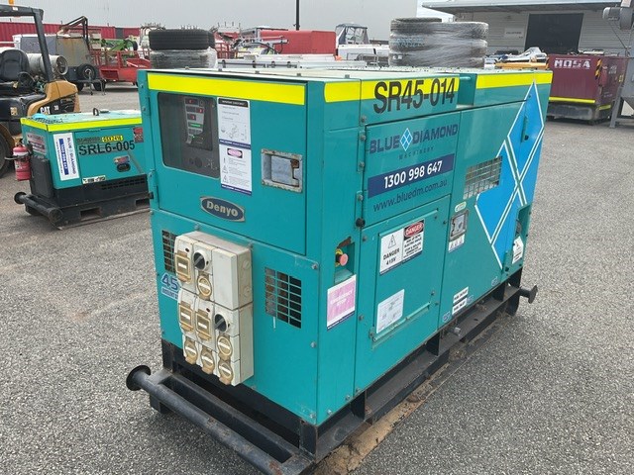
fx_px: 531
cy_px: 238
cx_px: 317
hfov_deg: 61.7
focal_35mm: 29
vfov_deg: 48.2
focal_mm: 3
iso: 16
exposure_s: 1/962
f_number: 1.8
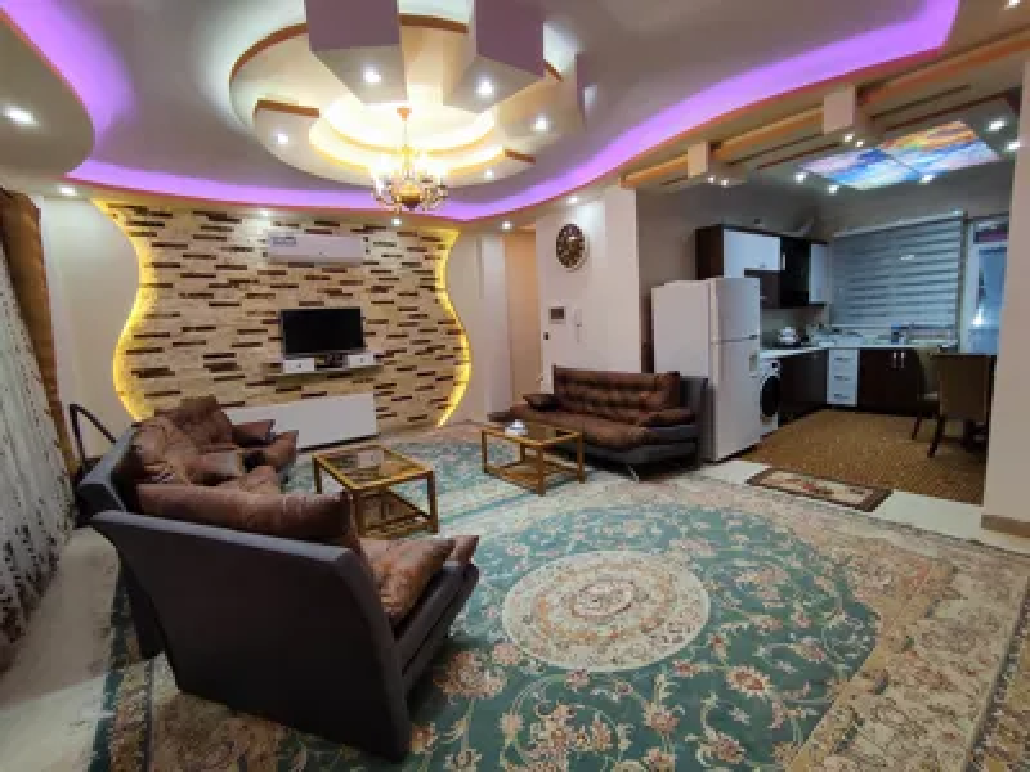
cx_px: 515
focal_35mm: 16
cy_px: 386
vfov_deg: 78.1
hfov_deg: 94.5
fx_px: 476
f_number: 2.2
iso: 109
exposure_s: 1/50
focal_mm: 1.65
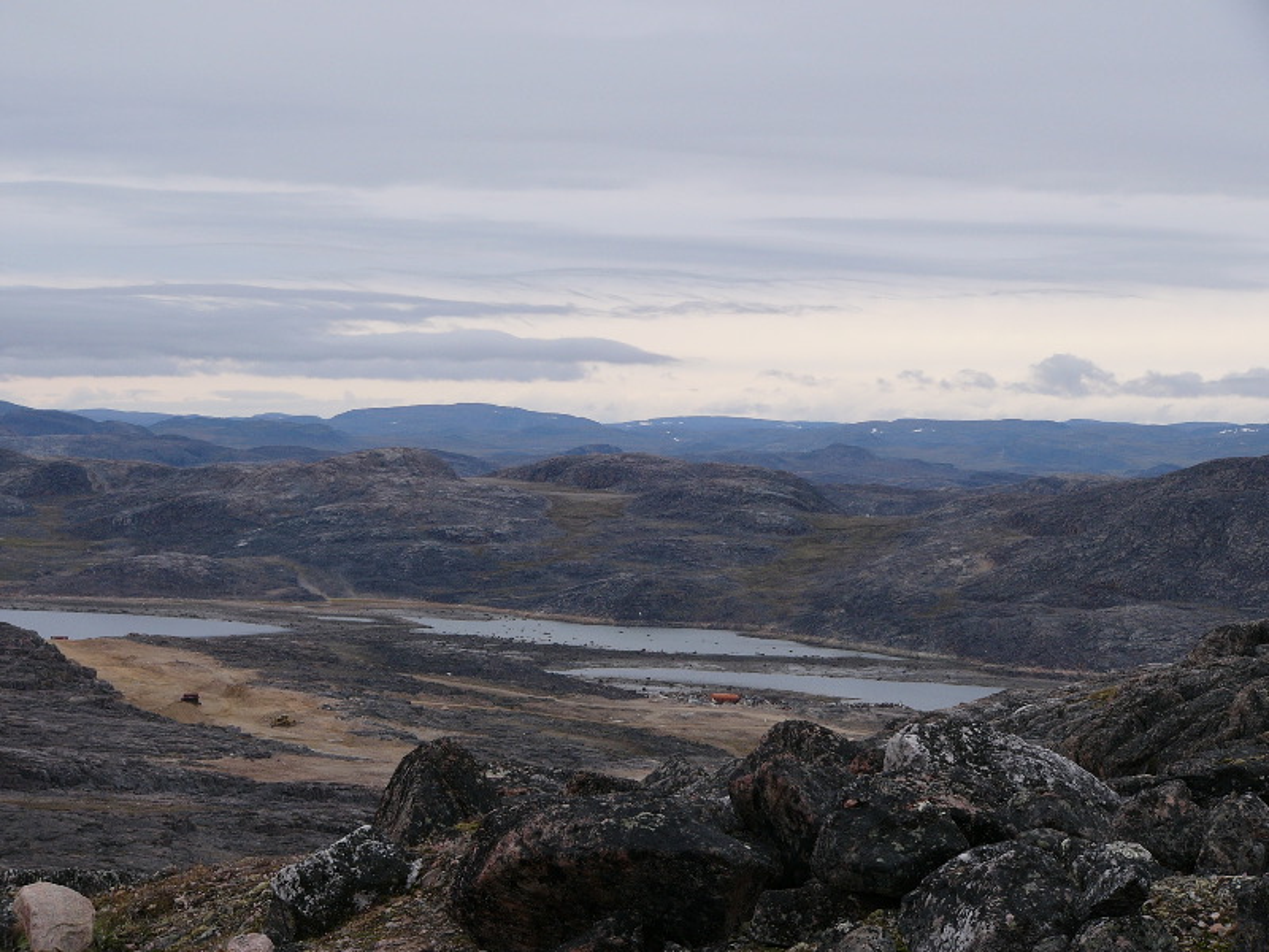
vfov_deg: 12.7
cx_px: 634
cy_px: 476
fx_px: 4289
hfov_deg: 16.8
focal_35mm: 117
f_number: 4
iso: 50
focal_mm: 19.5
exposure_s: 1/250
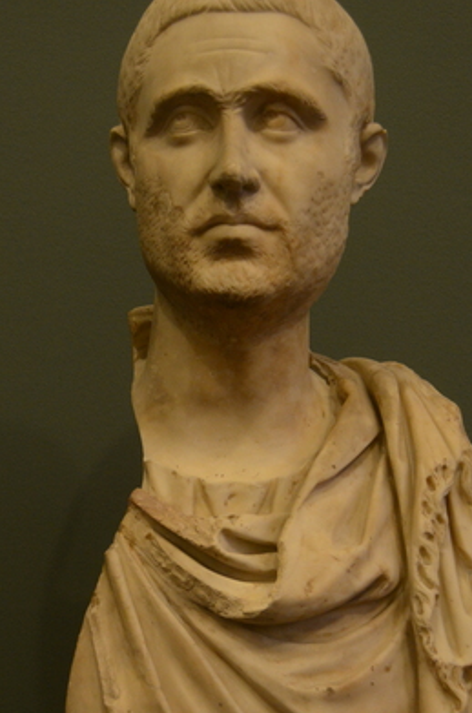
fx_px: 1459
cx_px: 219
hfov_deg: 18.4
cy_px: 463
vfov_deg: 27.3
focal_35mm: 74
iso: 1250
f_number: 4
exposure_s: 1/13
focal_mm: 29
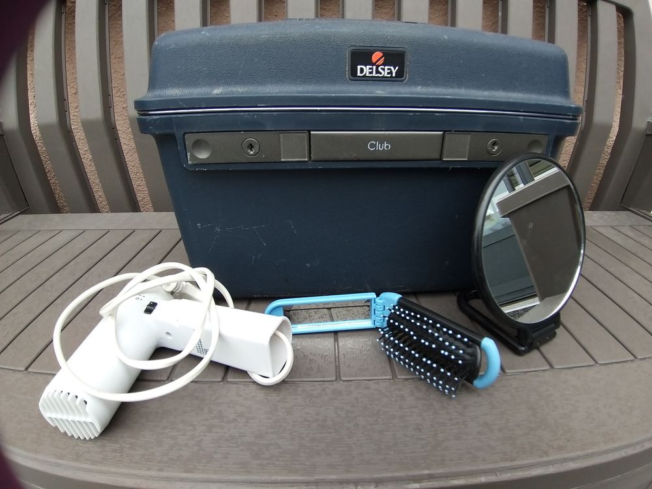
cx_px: 326
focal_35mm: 18
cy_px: 244
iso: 50
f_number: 2.4
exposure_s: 1/50
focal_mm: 1.87
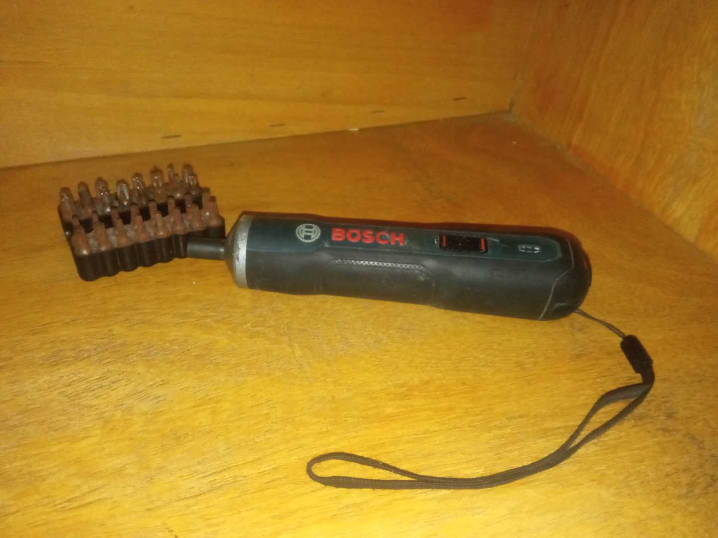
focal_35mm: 27
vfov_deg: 51.4
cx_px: 359
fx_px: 560
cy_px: 269
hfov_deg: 65.3
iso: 909
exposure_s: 1/25.1
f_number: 2.2
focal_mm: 3.79
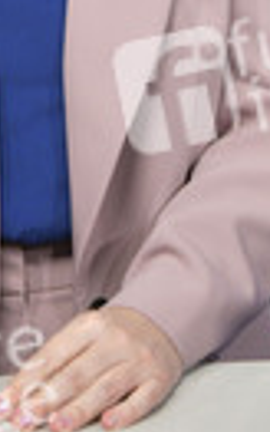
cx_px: -16
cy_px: -89
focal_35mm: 118
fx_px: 1388
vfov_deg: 16.9
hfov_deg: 11.0
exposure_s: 1/200
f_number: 5.6
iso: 1600
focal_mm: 38
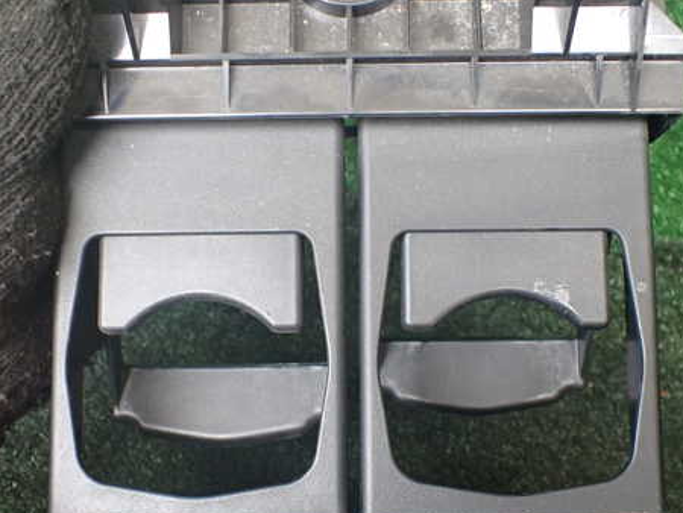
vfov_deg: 35.9
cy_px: 304
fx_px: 790
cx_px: 346
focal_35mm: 40
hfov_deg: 46.8
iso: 500
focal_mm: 5.4
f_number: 2.3
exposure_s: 1/125
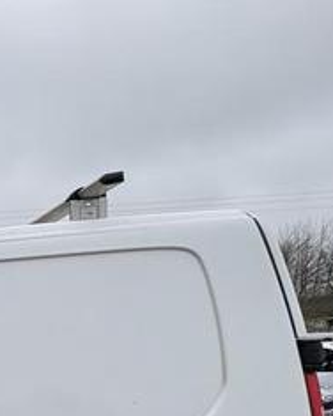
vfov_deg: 32.1
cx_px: -292
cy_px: 450
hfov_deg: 19.8
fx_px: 641
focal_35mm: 52
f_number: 2.2
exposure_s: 1/569
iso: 40
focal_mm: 2.22
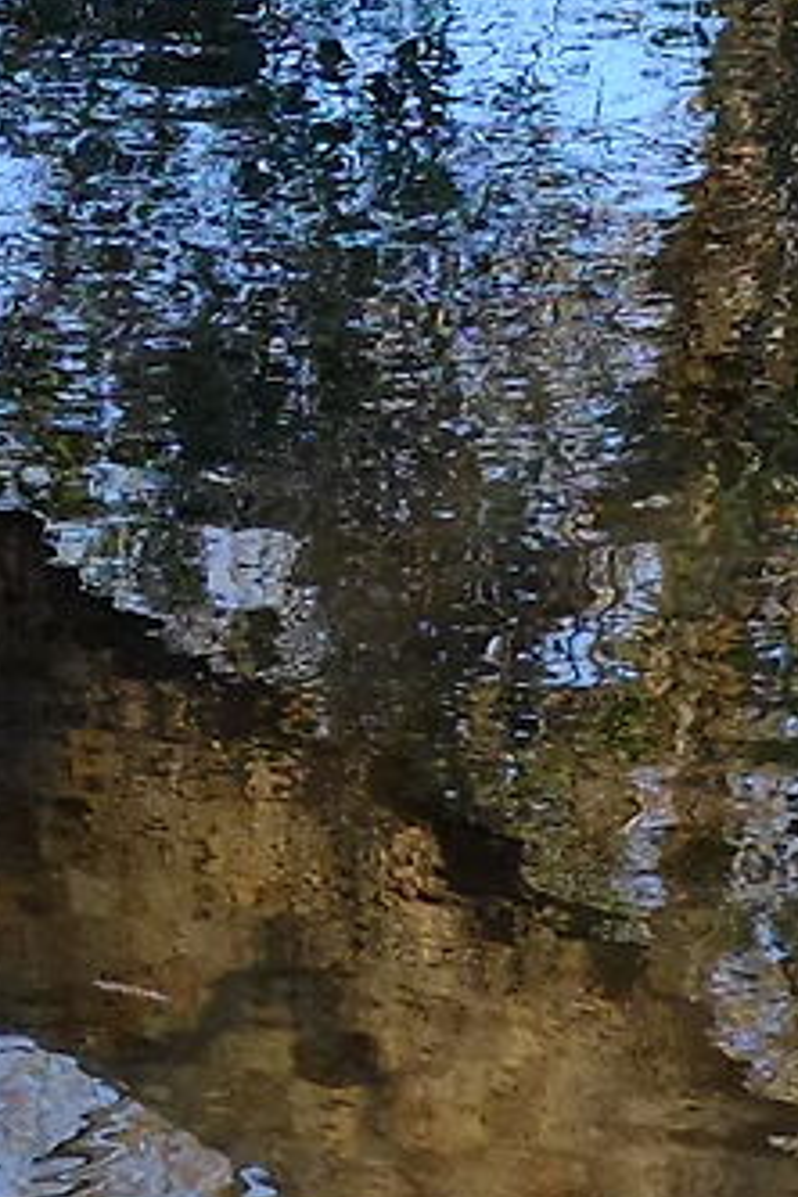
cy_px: -104
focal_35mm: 252
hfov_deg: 5.3
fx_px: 8378
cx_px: -1237
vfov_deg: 8.1
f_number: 3.6
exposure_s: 1/850
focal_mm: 23
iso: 800
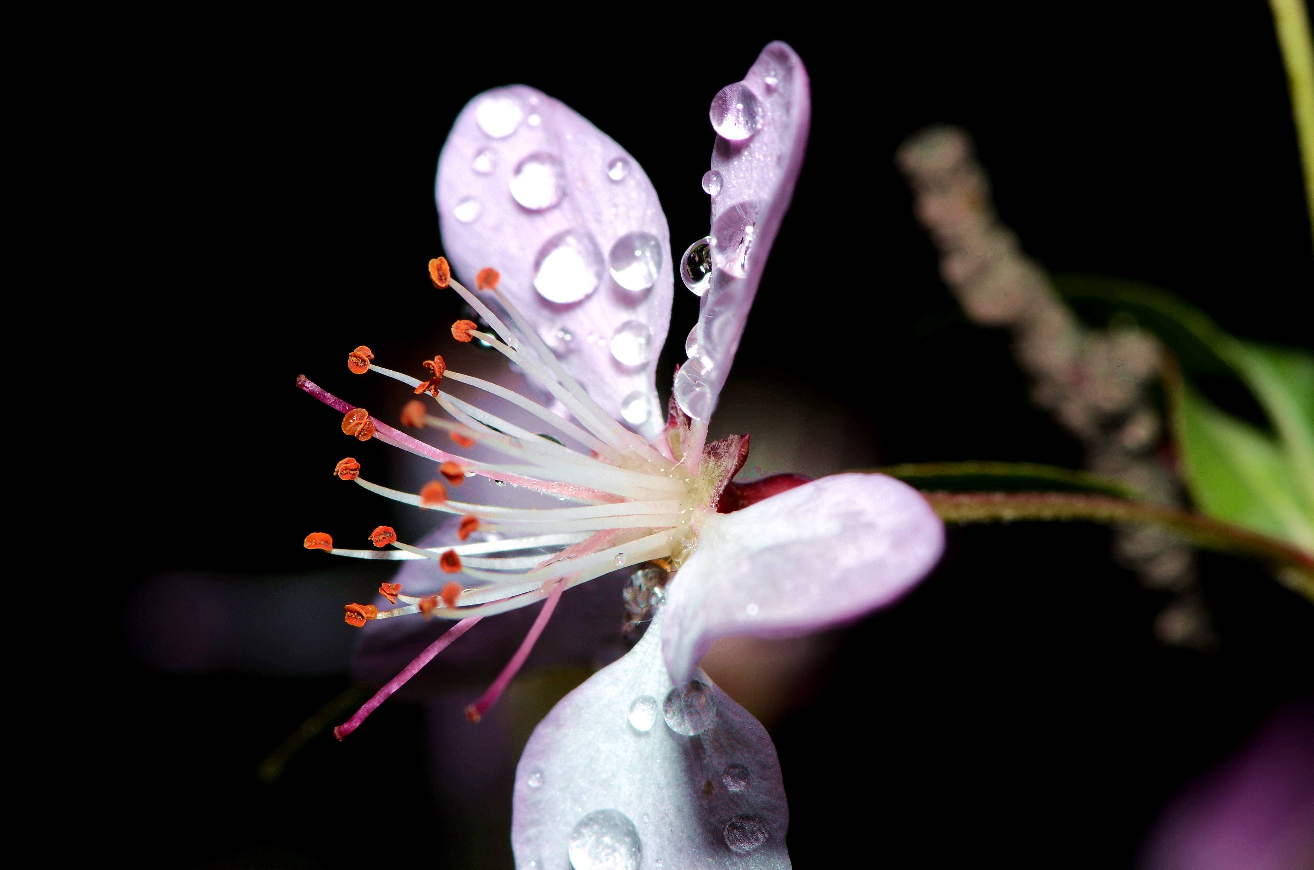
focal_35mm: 195
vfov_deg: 7.0
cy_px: 485
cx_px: 594
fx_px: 7089
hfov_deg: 10.6
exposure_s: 1/250
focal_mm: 105
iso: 100
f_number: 13
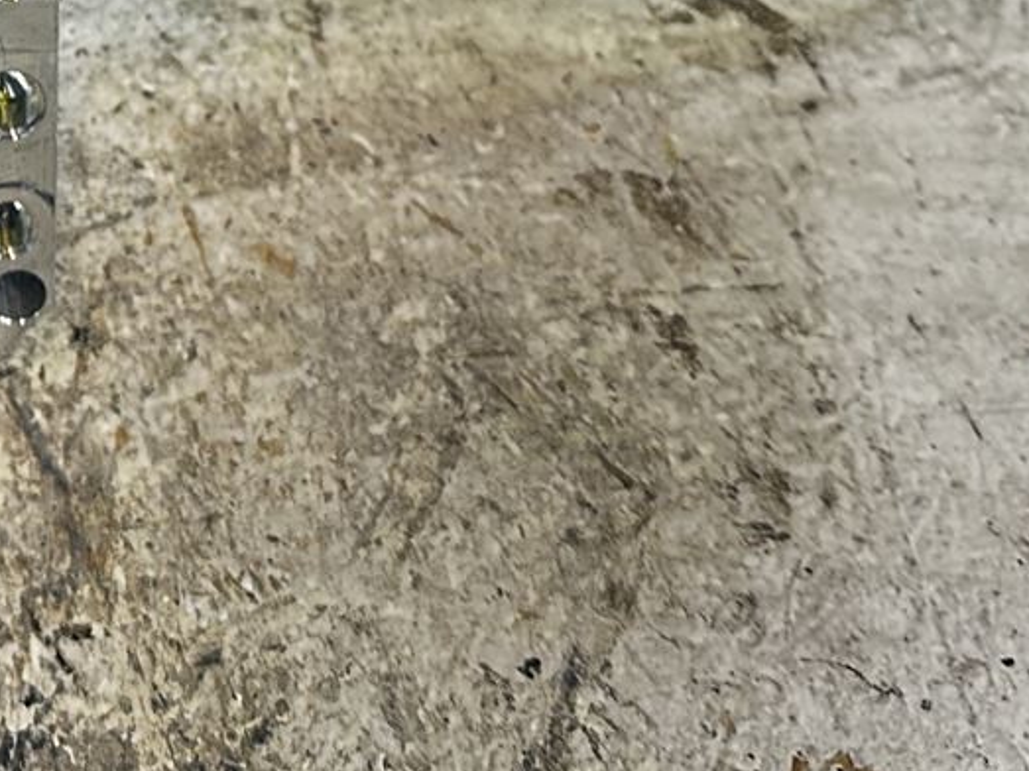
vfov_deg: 14.2
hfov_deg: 19.7
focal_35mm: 94
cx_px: -179
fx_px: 2794
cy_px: -543
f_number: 1.78
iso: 125
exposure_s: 1/50
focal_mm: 6.86
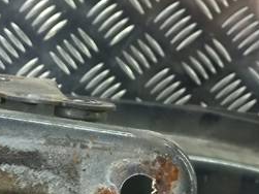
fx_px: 763
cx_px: 24
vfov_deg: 14.0
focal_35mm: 102
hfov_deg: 18.9
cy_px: 246
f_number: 1.8
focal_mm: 4.6
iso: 80
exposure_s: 1/50
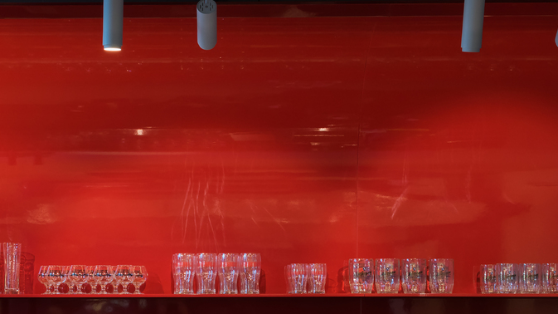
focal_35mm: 105
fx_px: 1553
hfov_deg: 20.2
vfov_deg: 11.5
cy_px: 261
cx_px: 129
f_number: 8
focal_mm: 45
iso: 640
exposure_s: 1/20
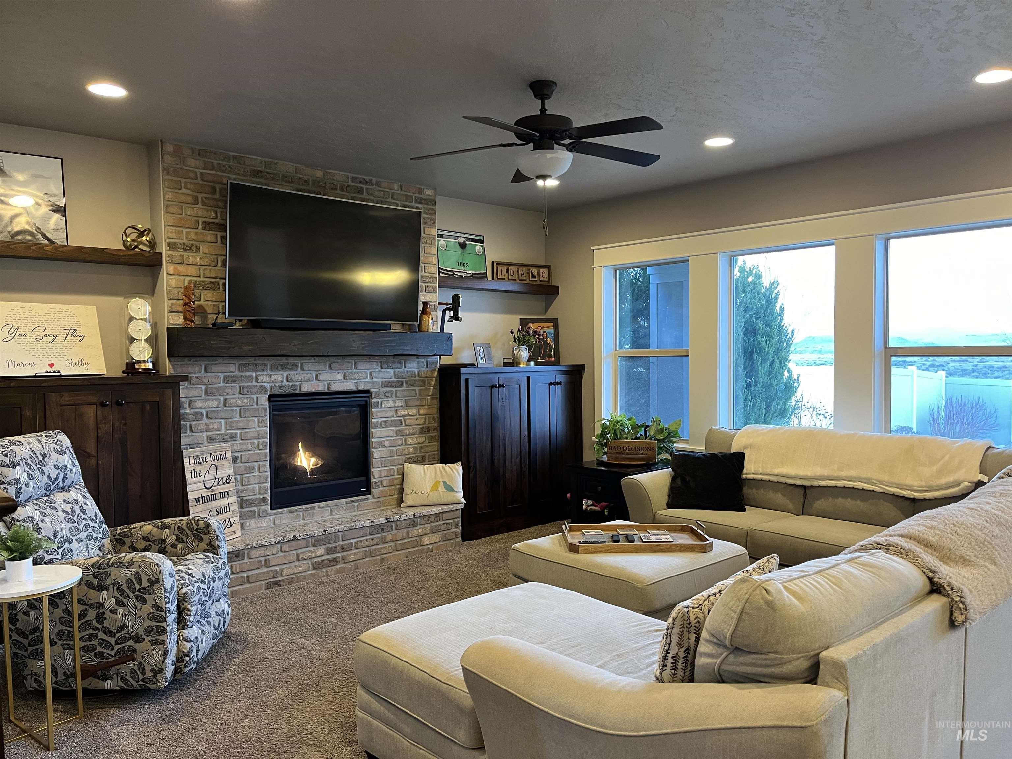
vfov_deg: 53.1
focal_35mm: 26
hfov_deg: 67.3
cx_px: 506
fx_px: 760
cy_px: 380
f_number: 1.6
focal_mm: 5.1
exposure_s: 1/60
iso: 250
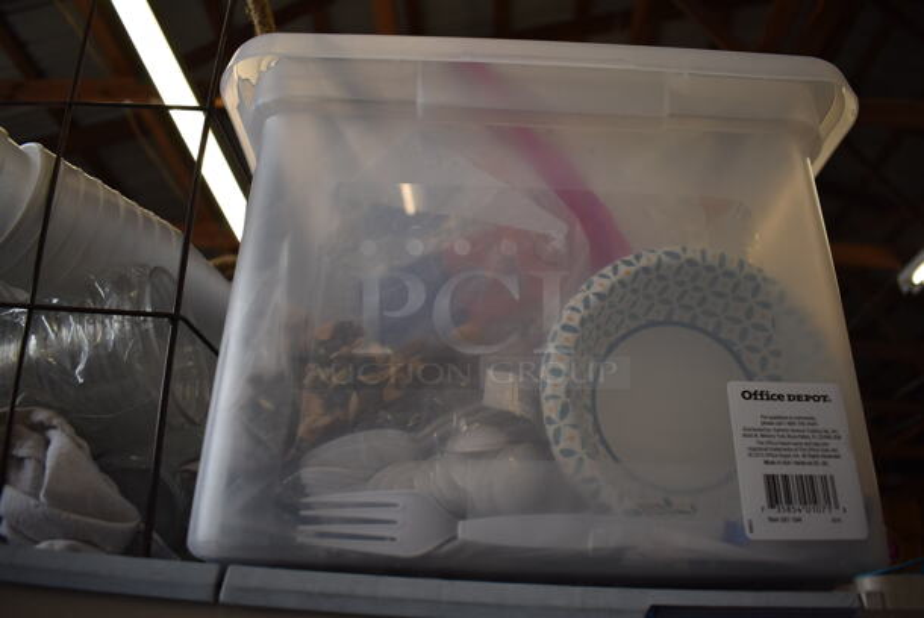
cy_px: 309
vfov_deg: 48.0
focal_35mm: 27
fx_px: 694
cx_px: 462
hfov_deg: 67.3
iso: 450
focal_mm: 18
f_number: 3.5
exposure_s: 1/250
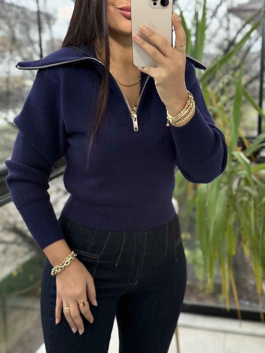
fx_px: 490
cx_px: 132
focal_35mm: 48
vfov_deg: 39.7
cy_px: 176
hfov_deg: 30.3
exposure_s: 1/86
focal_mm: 6.76
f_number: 1.78
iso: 125
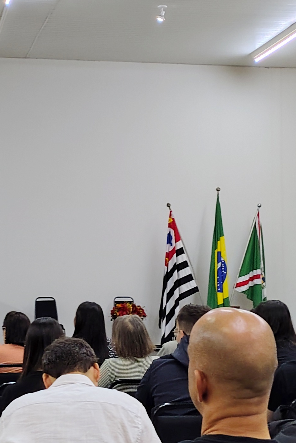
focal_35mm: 76
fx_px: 937
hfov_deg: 17.9
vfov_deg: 26.6
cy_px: 251
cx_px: 103
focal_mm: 4.71
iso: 656
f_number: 1.7
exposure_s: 1/30
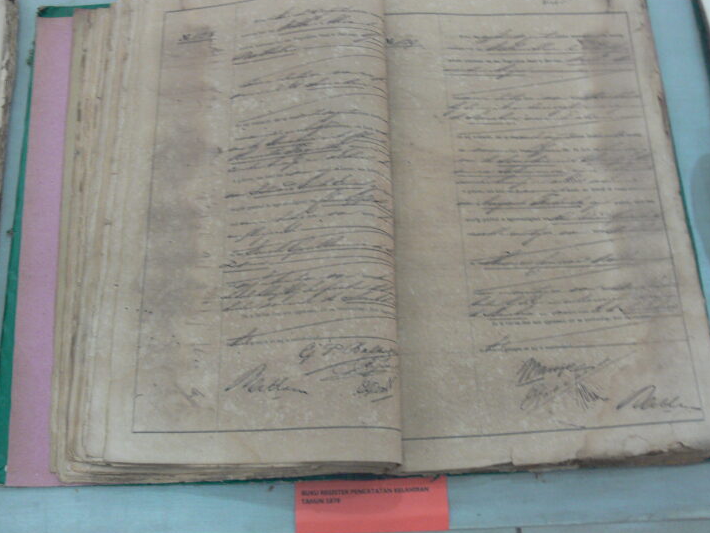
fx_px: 821
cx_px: 347
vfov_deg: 36.0
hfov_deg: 46.8
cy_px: 249
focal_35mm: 40
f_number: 2.8
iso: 200
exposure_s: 1/10
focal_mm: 7.9
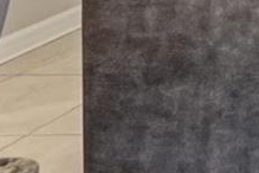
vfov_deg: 9.7
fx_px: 842
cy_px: -296
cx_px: 810
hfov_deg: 10.7
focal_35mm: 117
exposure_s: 1/4
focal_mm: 16
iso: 400
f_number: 8
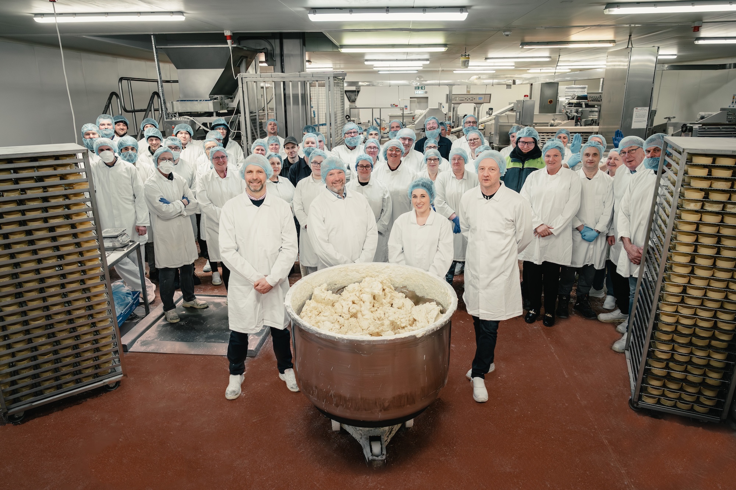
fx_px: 491
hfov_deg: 73.7
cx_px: 368
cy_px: 245
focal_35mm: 24
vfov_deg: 53.1
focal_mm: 24
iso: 6400
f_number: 5
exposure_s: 1/400
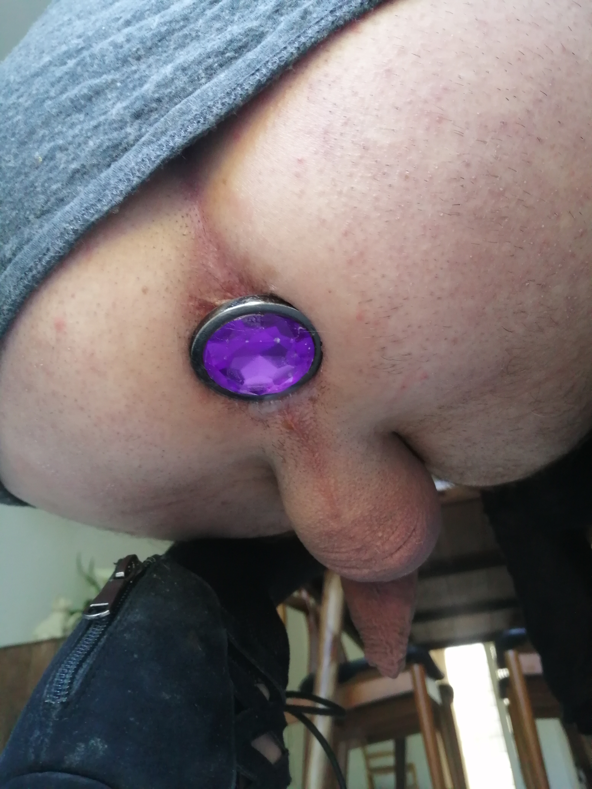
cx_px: 296
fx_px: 593
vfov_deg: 67.3
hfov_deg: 53.1
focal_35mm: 26
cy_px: 394
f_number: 1.8
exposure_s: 1/100
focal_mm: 3.64
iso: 200
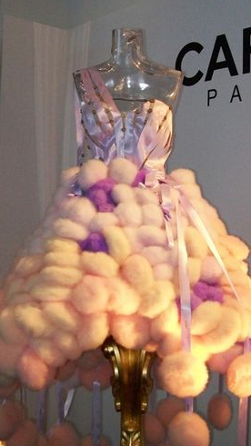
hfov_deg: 31.0
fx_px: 450
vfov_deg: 52.8
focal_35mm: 38
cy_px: 223
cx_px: 161
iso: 160
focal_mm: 6.1
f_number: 2.7
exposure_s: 1/60
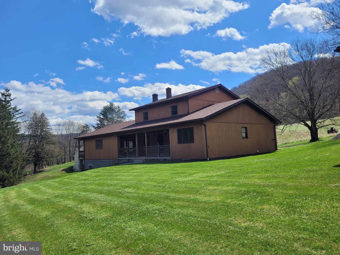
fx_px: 255
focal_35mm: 26
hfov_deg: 67.3
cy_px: 128
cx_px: 170
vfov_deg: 53.1
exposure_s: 1/2686
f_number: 1.8
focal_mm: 5.4
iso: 40
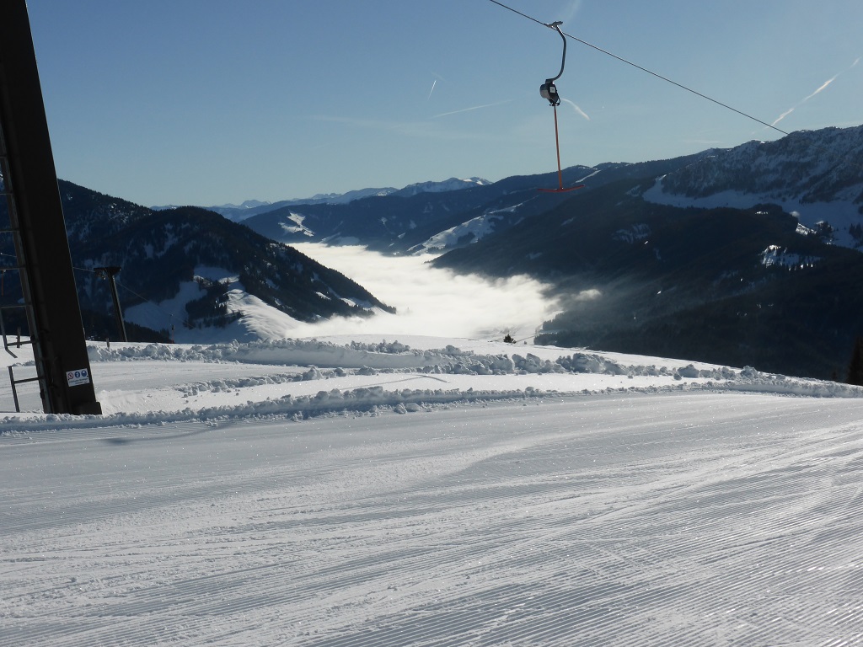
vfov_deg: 29.7
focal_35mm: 49
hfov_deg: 38.9
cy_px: 324
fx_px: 1222
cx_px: 432
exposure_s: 1/2000
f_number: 5.6
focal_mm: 8.5
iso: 100
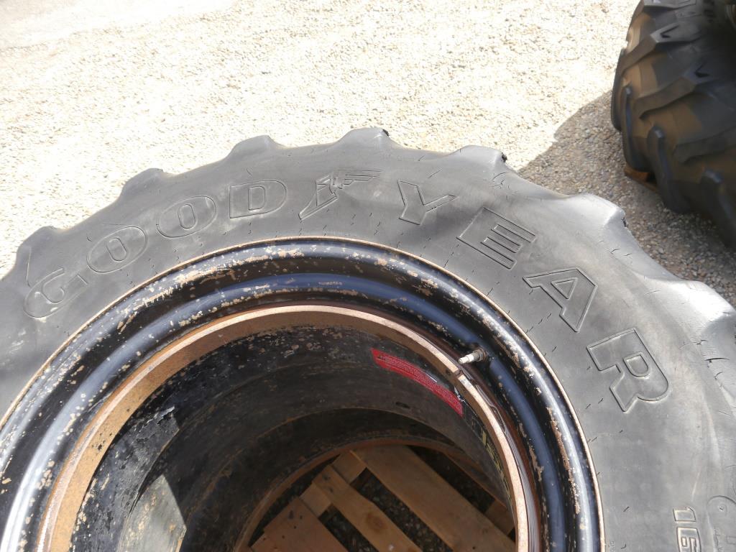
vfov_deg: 49.7
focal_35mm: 28
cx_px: 368
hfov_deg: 63.4
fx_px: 595
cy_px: 276
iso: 160
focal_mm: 14
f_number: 5
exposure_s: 1/200
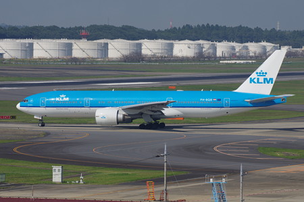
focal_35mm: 300
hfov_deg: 6.9
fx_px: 2531
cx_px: 152
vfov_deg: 4.6
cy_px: 101
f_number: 8
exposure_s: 1/640
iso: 200
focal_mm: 200
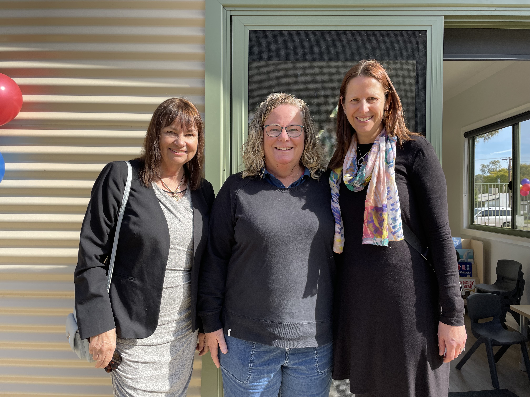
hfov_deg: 67.3
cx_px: 265
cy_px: 198
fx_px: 398
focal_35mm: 26
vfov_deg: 53.1
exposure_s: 1/1072
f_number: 1.6
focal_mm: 4.2
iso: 32
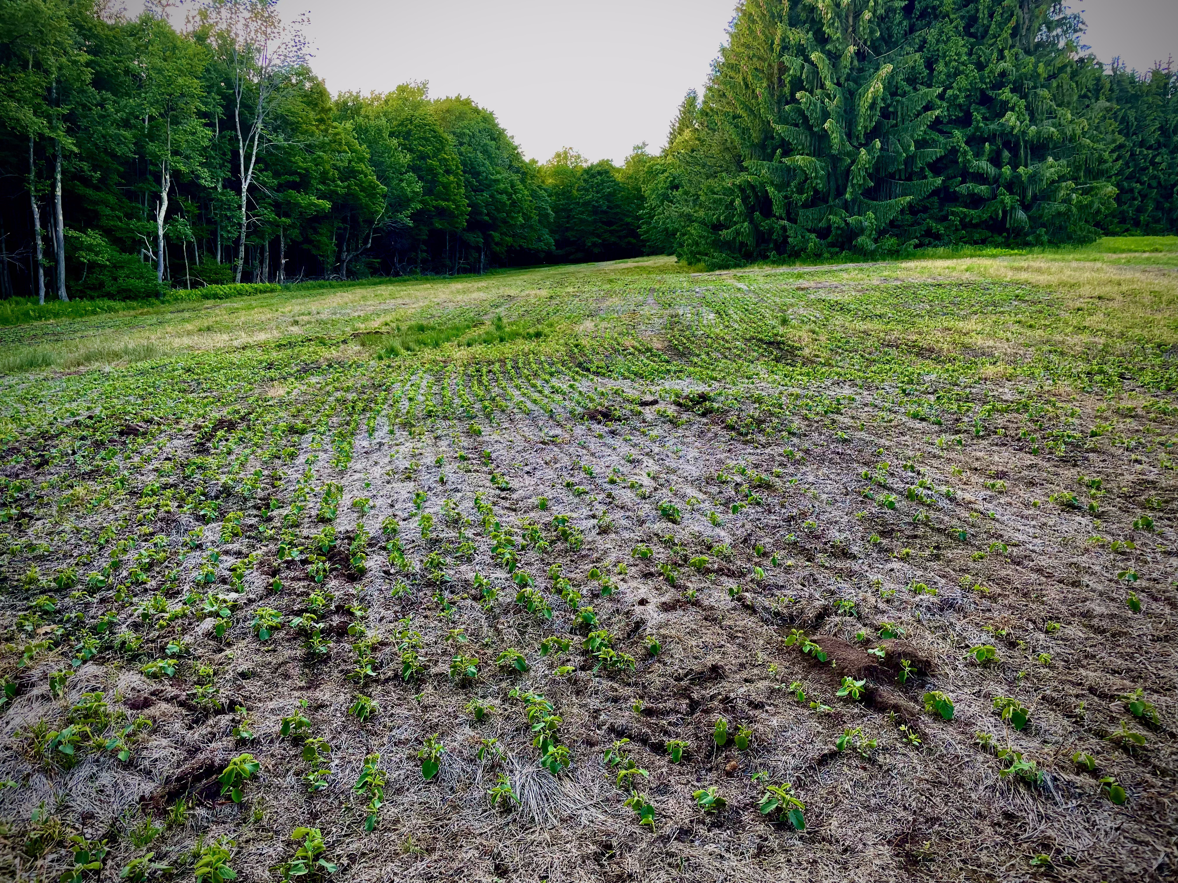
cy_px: 442
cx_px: 589
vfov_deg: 53.1
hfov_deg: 67.3
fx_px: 885
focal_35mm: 26
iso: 50
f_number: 1.6
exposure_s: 1/121
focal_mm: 4.2
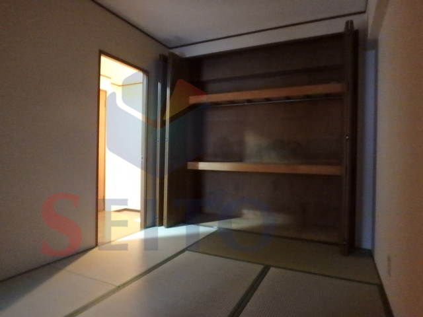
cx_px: 212
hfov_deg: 79.0
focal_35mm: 21
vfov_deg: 63.4
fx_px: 257
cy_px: 158
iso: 1600
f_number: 3.5
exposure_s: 1/4
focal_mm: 3.7
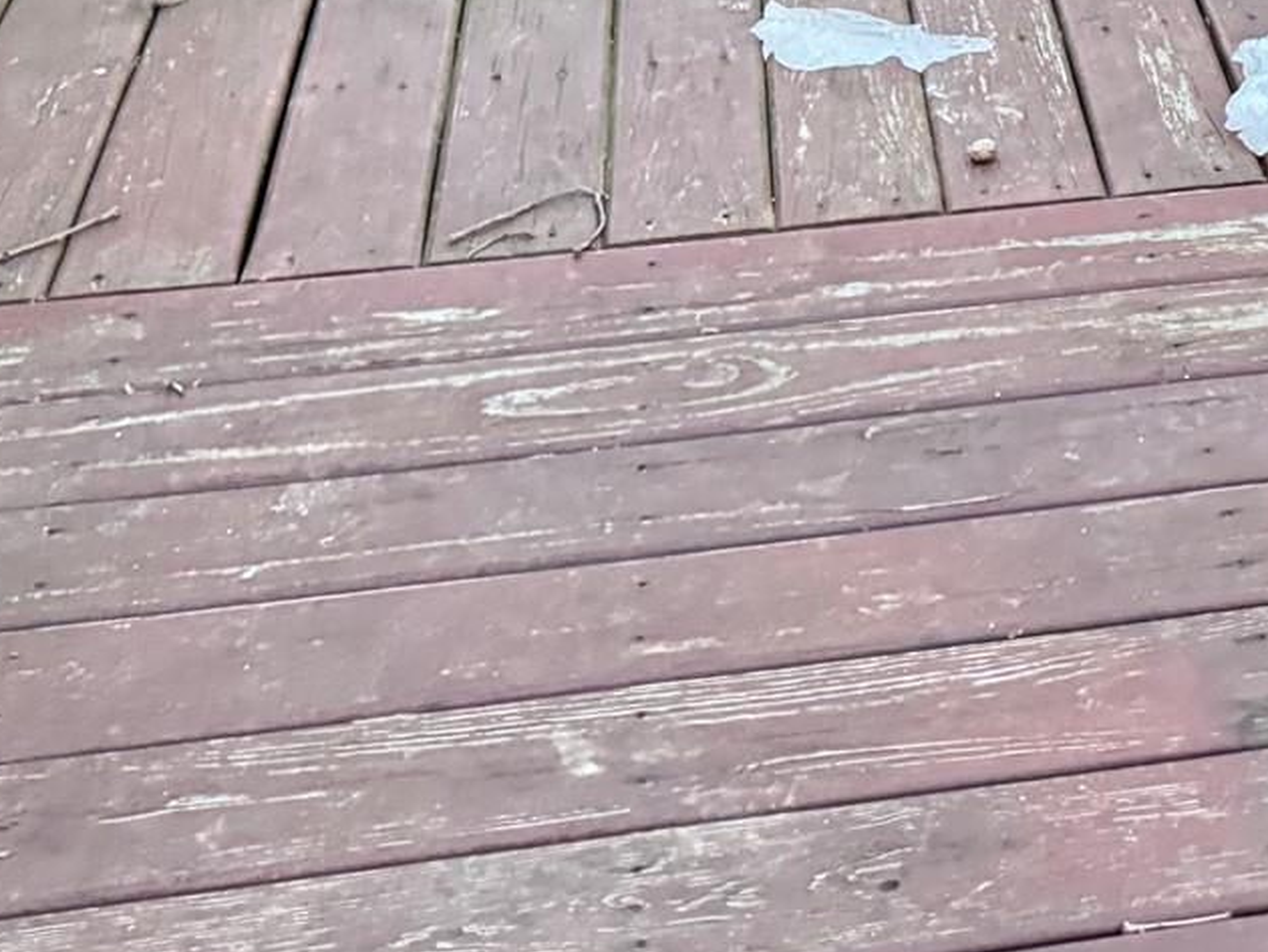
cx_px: 1419
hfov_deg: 23.4
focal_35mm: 78
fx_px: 2858
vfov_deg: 17.2
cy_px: -443
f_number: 1.78
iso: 1600
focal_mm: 6.76
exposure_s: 1/30
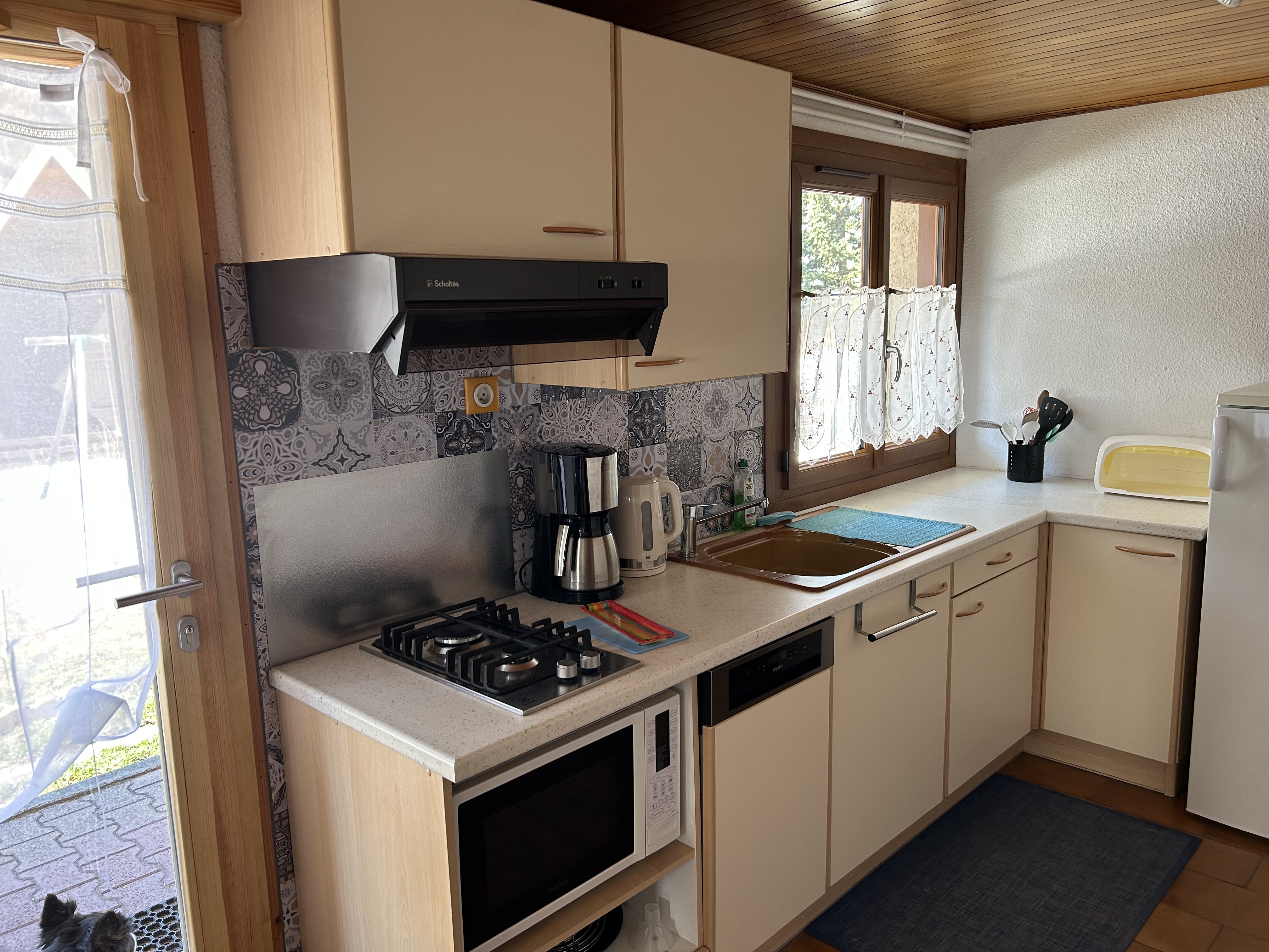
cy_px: 476
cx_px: 634
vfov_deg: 53.1
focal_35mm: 26
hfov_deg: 67.3
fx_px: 953
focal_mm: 5.7
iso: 80
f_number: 1.5
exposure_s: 1/121
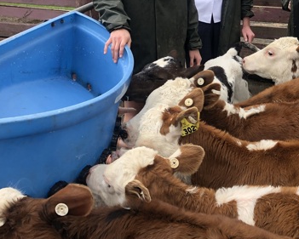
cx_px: 242
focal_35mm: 53
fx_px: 469
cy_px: 37
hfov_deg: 34.2
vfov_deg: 27.8
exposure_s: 1/461
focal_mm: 3.99
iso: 20
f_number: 1.8
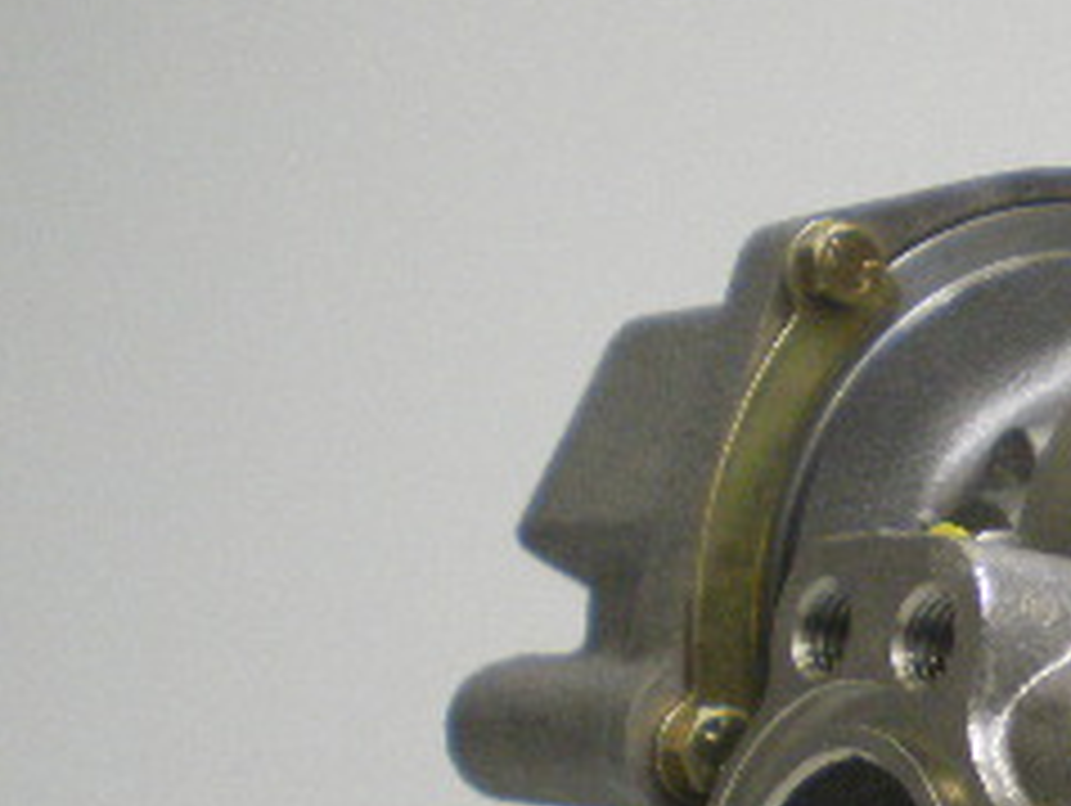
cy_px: 684
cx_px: 1292
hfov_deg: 18.2
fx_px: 3159
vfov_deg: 14.4
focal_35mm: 102
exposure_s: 1/15
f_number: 3.1
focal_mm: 6.3
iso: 400
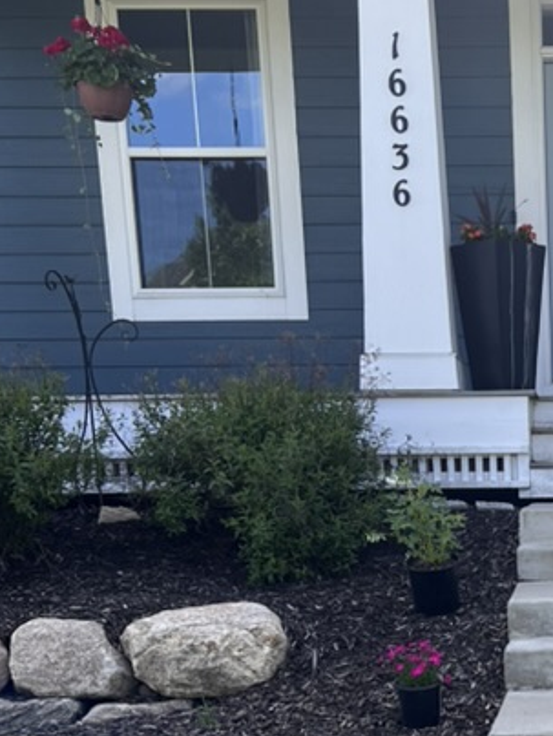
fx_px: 1404
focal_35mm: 66
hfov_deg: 20.9
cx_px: 655
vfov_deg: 27.5
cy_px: 752
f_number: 1.5
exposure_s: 1/991
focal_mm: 5.7
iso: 50
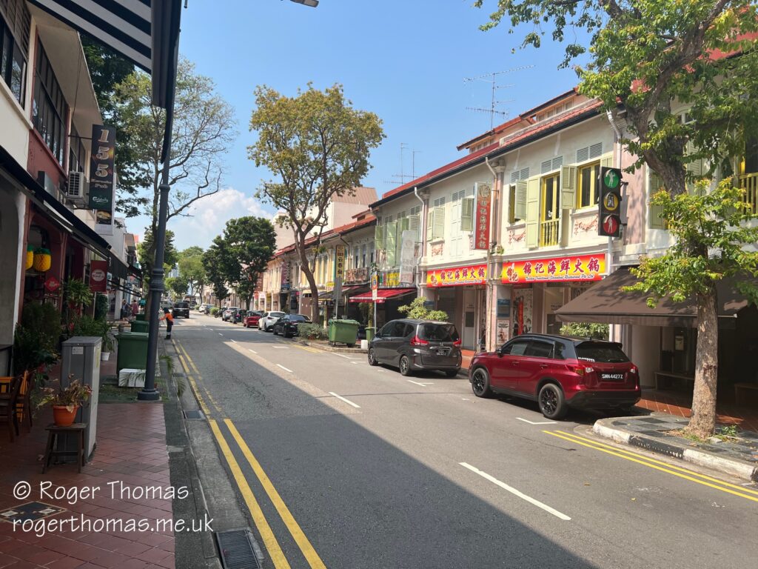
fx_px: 569
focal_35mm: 26
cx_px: 379
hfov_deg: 67.3
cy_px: 284
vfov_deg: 53.1
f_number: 1.5
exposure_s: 1/3257
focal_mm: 5.7
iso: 50
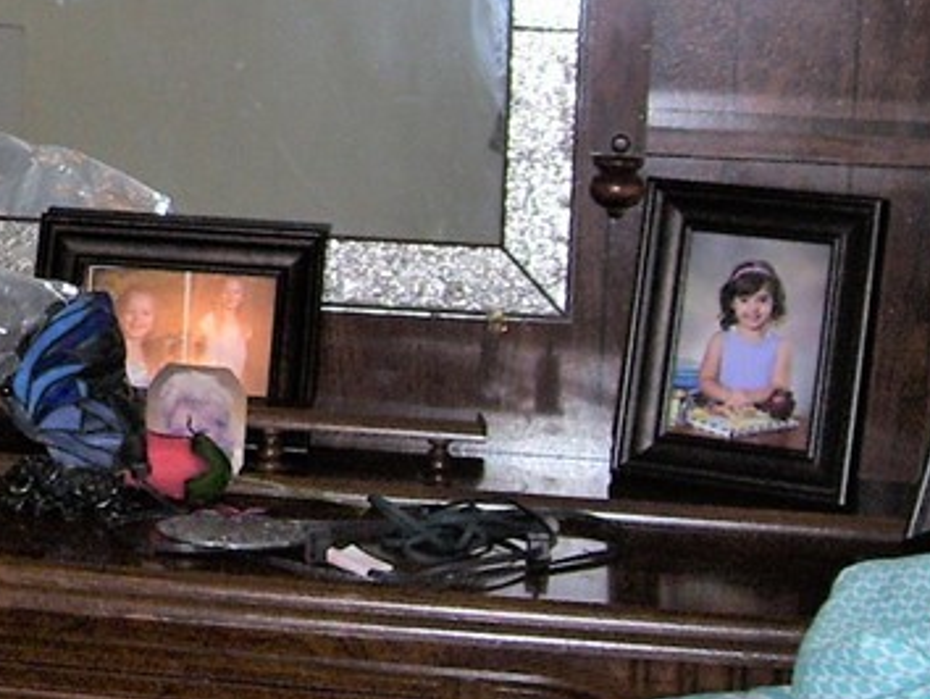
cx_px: -294
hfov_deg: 17.6
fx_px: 2796
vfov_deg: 14.1
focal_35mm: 104
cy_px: 18
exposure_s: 1/60
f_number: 2.7
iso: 80
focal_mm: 6
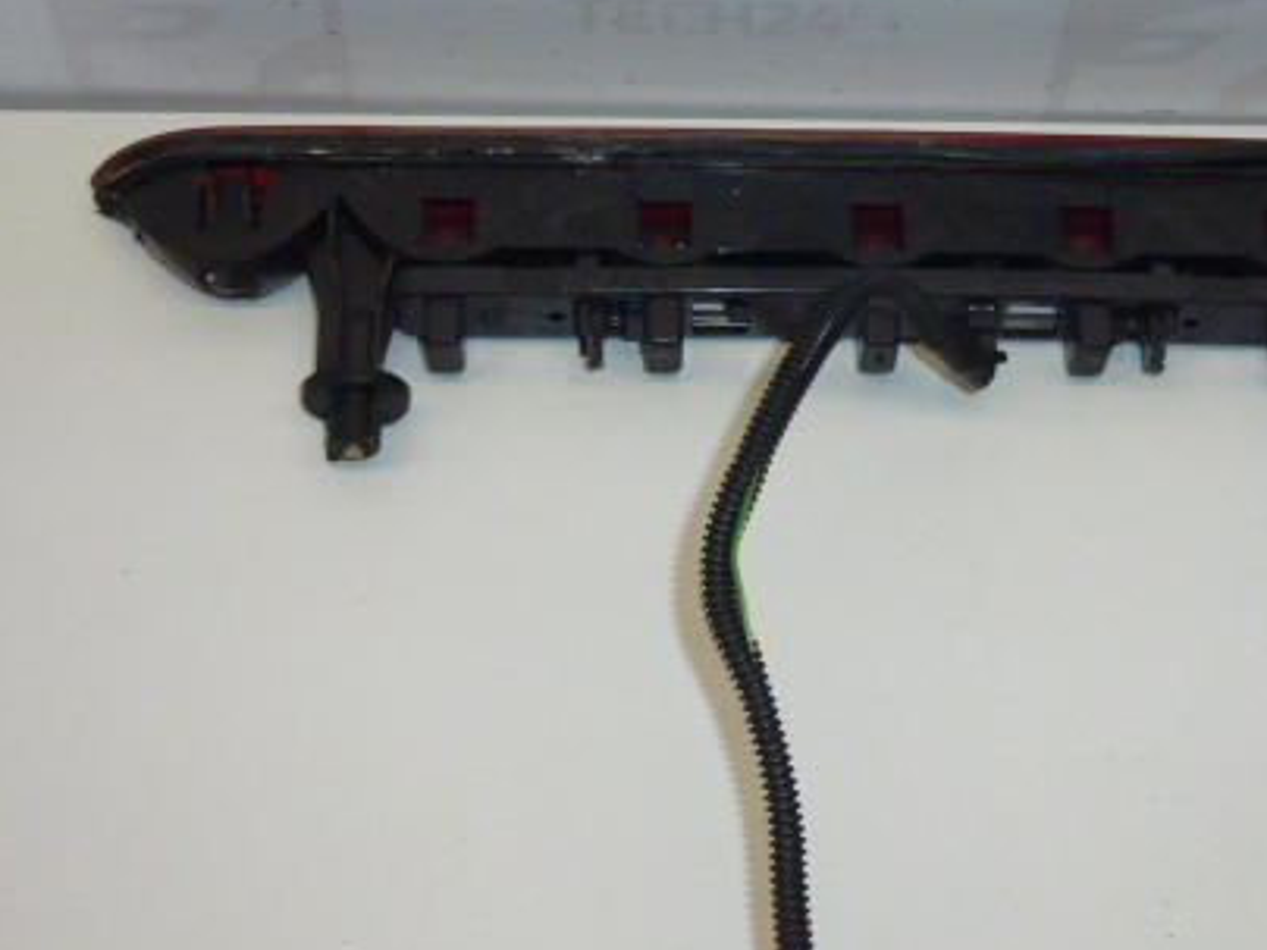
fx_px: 2086
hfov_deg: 33.5
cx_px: 844
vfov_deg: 25.7
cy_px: 486
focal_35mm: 57
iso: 400
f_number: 3.7
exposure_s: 1/400
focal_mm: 6.4
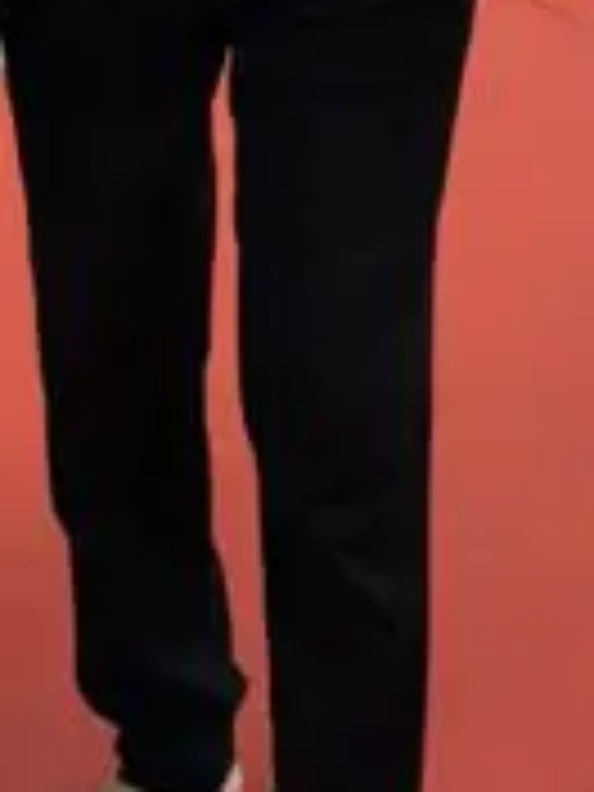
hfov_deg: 10.5
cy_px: -387
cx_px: -45
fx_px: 3203
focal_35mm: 140
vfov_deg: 13.3
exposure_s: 1/120
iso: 100
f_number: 1.78
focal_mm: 6.76
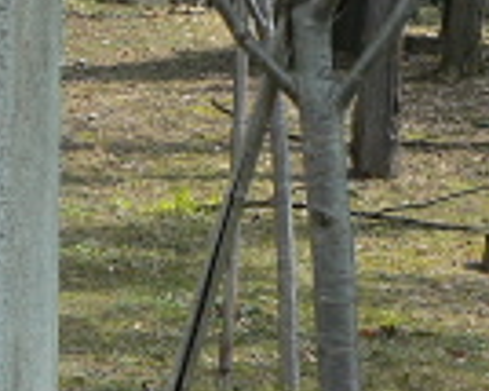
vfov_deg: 6.9
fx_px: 3239
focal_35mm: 224
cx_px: -29
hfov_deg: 8.6
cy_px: 238
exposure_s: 1/200
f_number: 5.6
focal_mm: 12.9
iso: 80
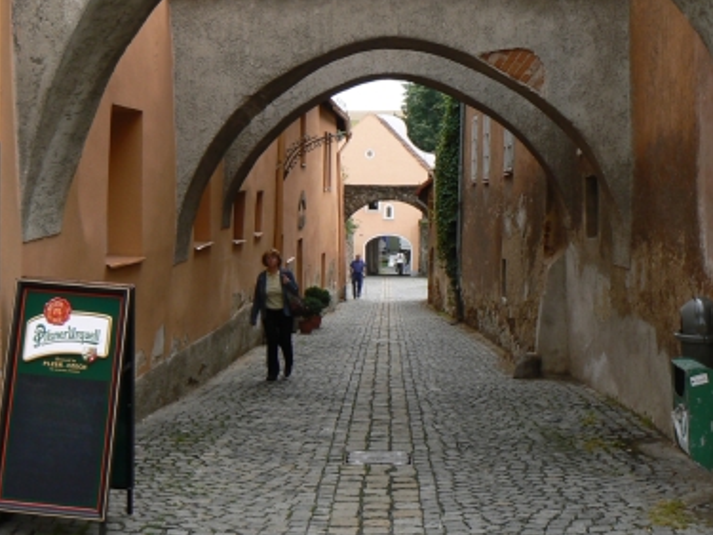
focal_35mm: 48
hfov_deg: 39.7
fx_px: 988
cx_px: 367
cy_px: 197
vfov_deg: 30.1
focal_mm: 6
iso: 80
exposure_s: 1/125
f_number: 5.6
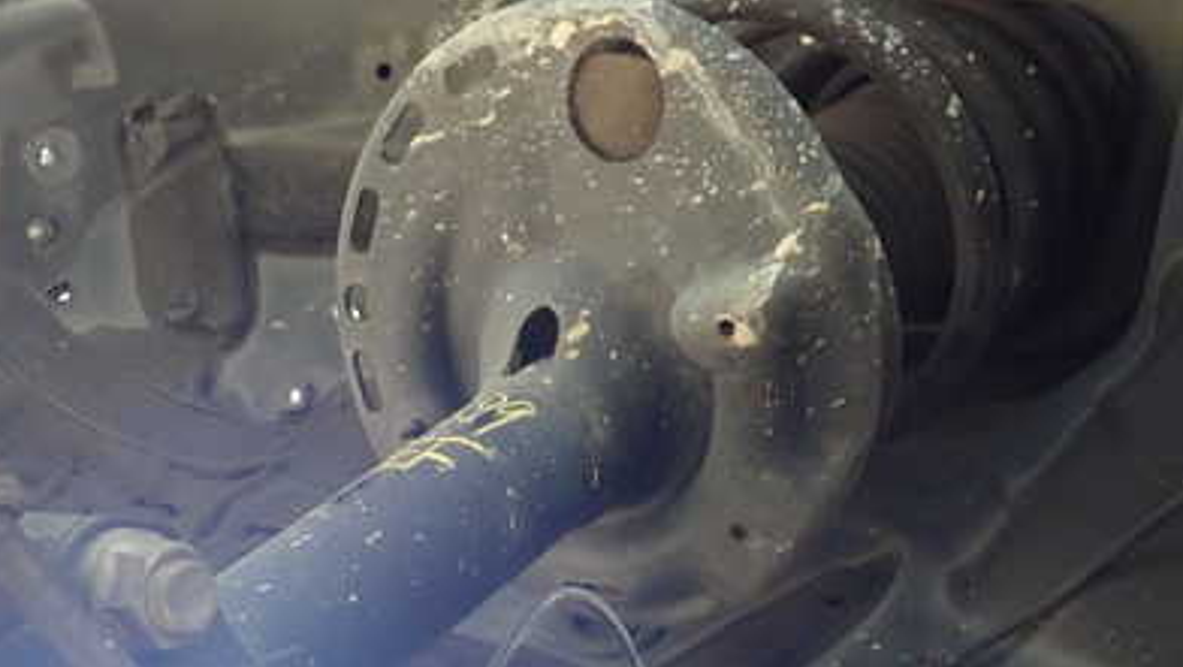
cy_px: 579
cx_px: 350
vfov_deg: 23.5
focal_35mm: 50
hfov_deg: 40.5
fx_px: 1569
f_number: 2.3
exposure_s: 1/50
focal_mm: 5.5
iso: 200
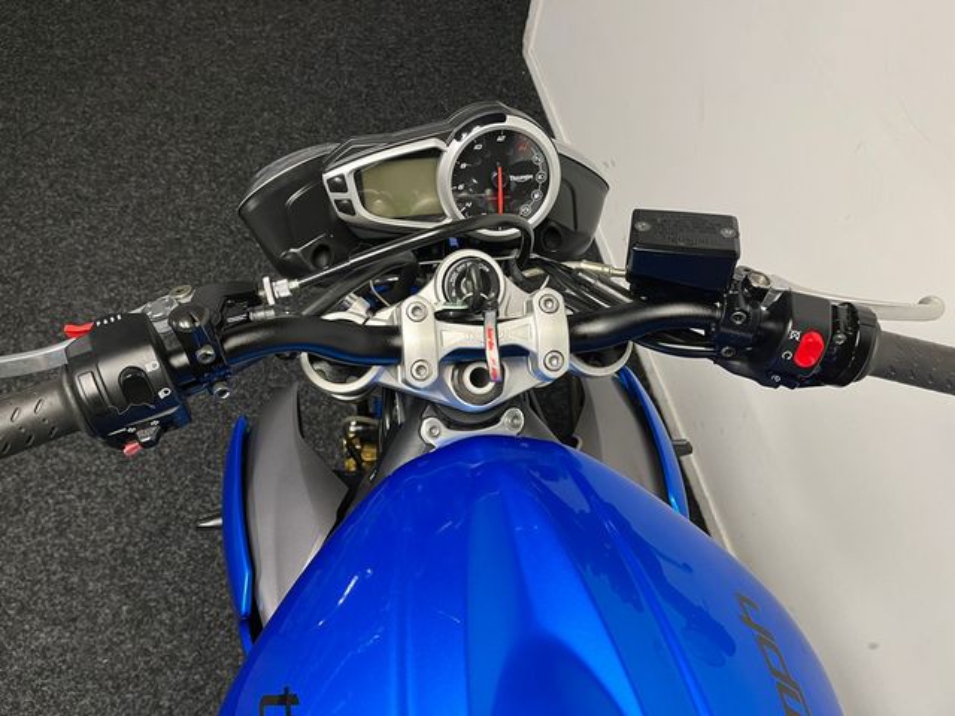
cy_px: 358
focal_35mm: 26
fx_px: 717
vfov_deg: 53.1
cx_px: 478
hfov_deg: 67.3
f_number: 1.6
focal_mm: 5.1
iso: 160
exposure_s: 1/50
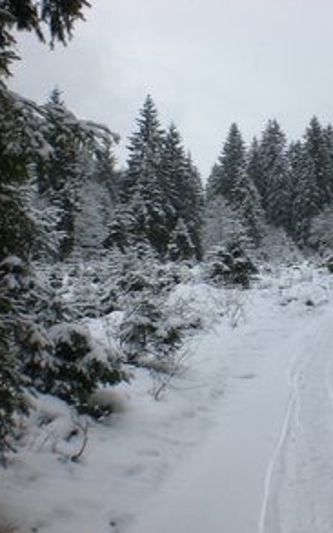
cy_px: 269
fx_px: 799
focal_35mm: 55
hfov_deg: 22.9
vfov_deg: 36.9
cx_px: 302
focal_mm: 6.3
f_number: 4.4
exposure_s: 1/250
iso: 50
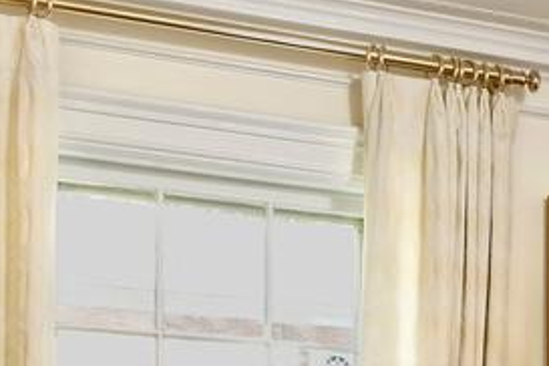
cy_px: 617
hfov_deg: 17.3
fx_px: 1601
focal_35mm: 105
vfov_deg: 12.2
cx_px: 847
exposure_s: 1/50
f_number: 13
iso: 250
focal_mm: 14
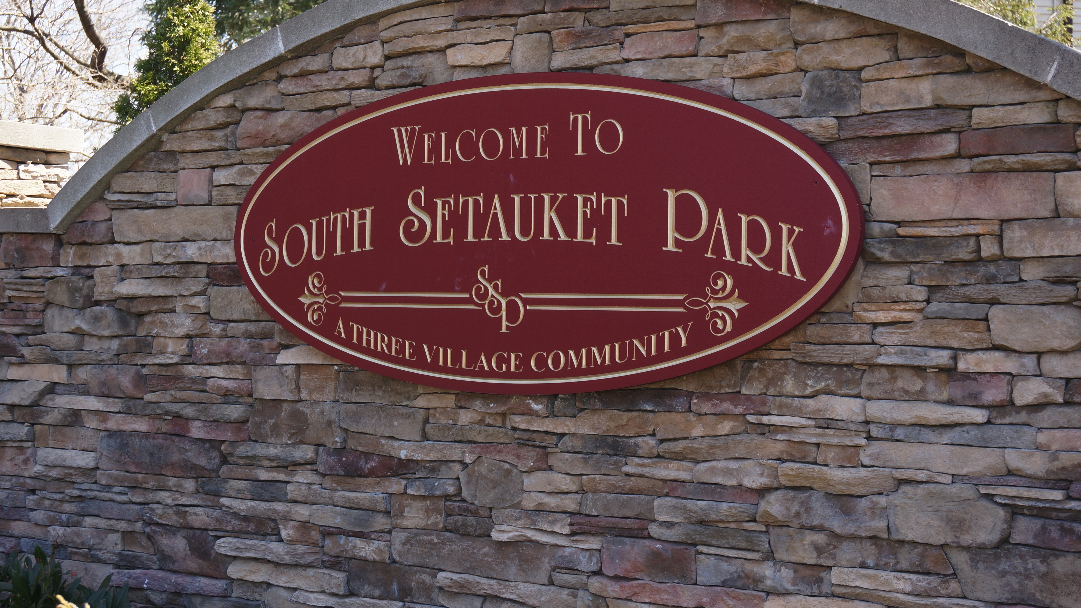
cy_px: 267
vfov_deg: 22.2
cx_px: 535
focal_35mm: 54
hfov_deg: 38.5
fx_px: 1548
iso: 100
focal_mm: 34
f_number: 6.3
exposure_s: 1/80
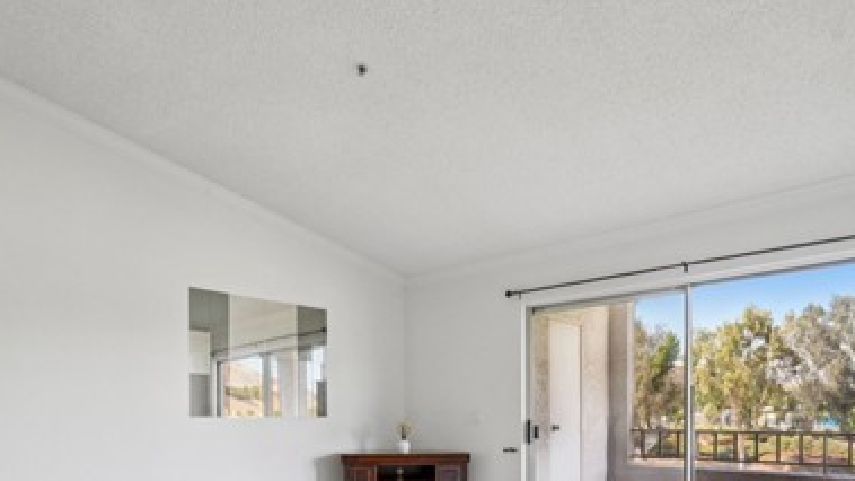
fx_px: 521
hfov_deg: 78.6
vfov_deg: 45.5
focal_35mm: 23
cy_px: 420
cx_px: 404
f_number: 8
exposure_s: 1/30
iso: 250
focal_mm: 13
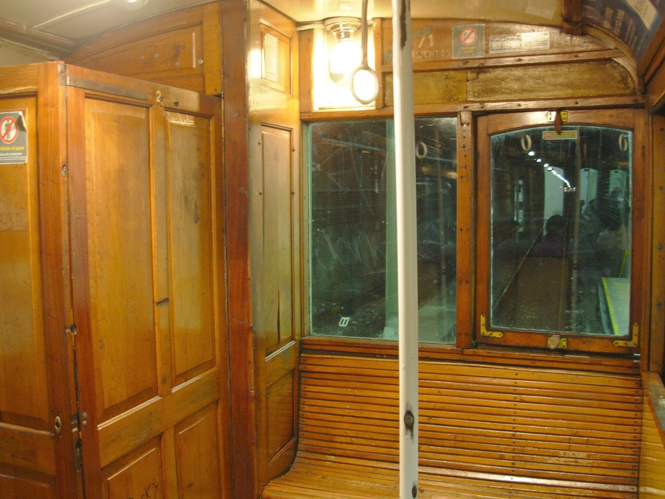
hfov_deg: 49.0
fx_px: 730
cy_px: 250
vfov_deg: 37.7
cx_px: 332
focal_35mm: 38
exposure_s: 1/4
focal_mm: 6.3
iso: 92
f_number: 2.9
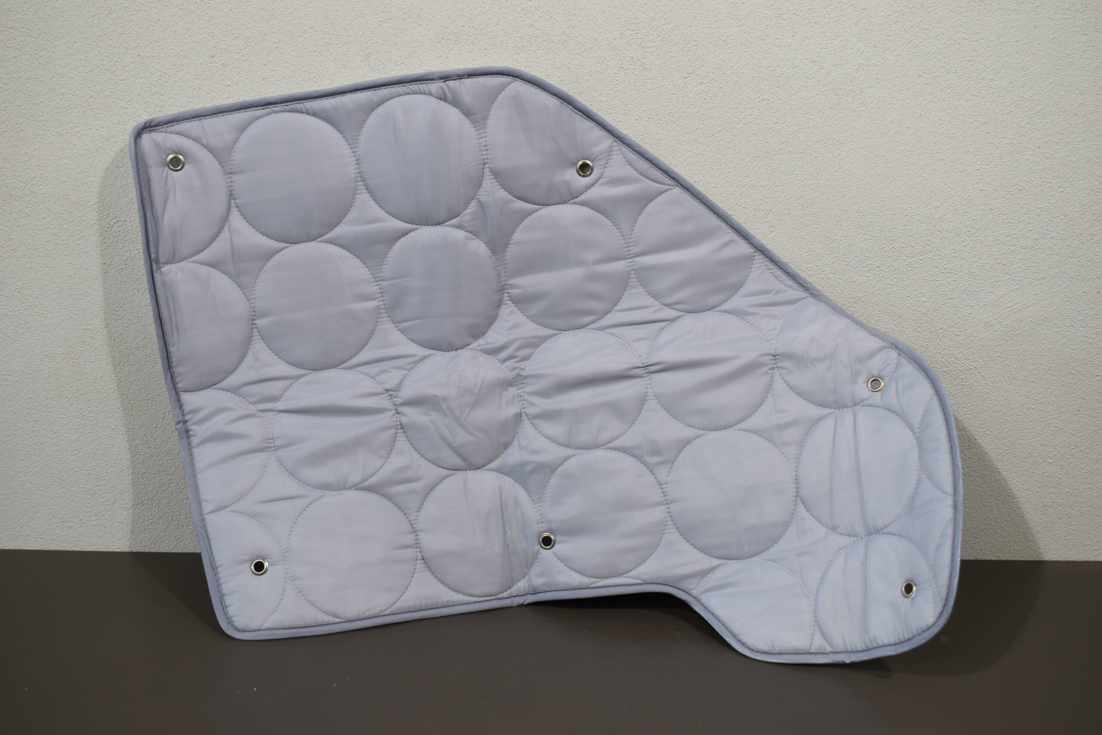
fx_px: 1194
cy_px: 368
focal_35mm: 39
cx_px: 551
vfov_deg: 34.2
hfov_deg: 49.6
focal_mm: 26
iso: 400
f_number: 5.6
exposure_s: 1/125
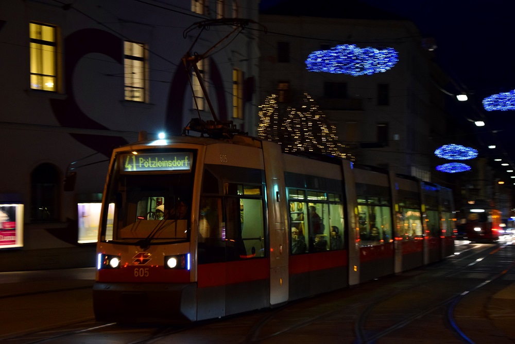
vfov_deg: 20.2
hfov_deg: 29.9
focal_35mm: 68
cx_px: 258
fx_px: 966
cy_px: 172
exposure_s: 1/30
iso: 1600
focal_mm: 45
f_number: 4.8
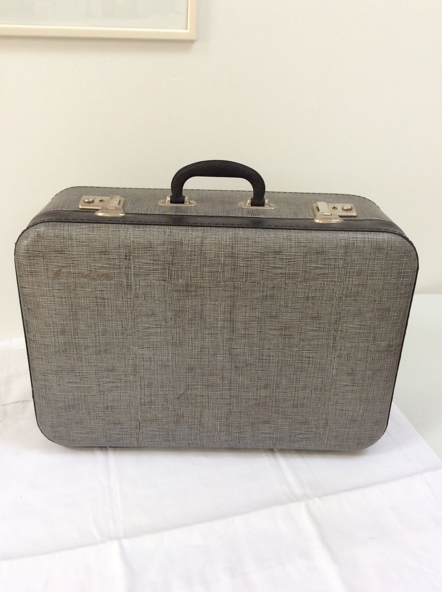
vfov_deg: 56.9
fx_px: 546
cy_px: 296
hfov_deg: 44.1
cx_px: 221
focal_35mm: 32
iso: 50
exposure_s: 1/50
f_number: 2.4
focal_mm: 3.3
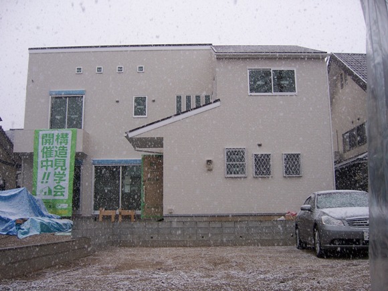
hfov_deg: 51.4
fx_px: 404
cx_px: 194
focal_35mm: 36
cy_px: 146
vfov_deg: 39.7
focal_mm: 6.2
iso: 80
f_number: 2.8
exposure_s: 1/125
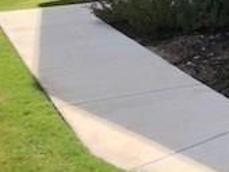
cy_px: -106
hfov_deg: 15.5
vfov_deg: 13.0
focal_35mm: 106
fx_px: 702
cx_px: 432
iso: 20
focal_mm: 4
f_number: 1.8
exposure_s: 1/941
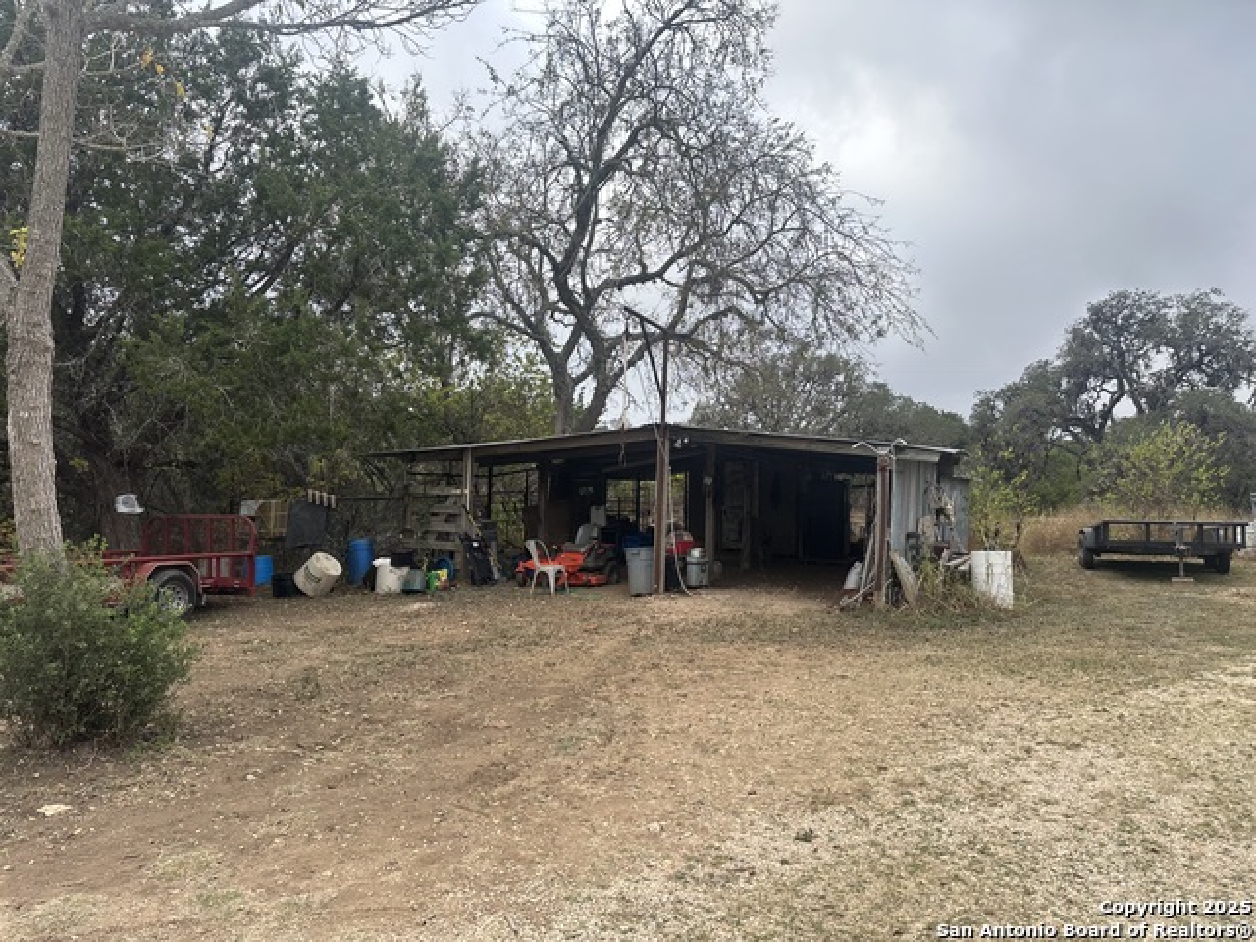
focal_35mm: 24
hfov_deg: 71.6
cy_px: 471
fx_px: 871
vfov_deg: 56.8
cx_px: 628
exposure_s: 1/685
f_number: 1.78
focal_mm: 6.86
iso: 80
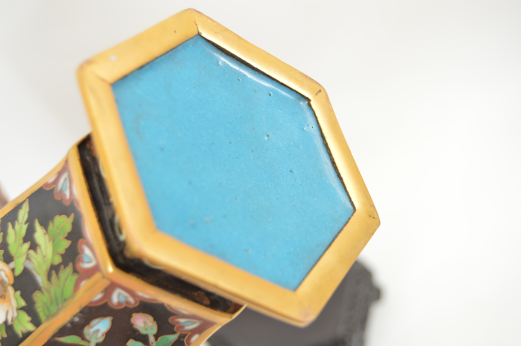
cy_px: 173
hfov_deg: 33.4
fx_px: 868
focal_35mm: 60
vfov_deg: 22.6
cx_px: 260
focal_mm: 40
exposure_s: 1/125
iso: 200
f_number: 5
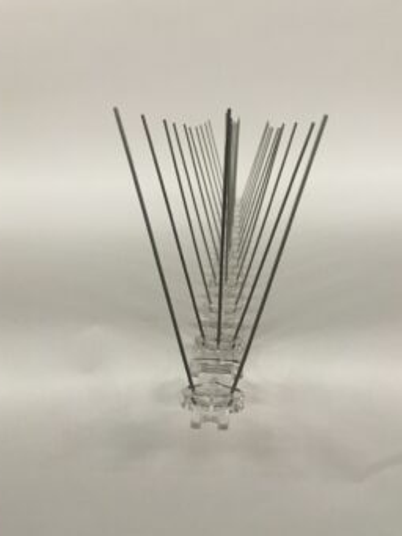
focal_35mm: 34
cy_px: 251
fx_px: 526
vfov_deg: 53.9
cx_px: 212
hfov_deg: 41.8
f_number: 2.2
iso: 250
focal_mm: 4.15
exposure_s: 1/33
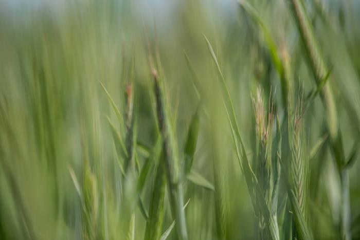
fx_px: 1600
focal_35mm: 160
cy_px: 120
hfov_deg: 12.8
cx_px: 180
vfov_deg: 8.6
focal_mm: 160
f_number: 2.8
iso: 200
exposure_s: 1/3200
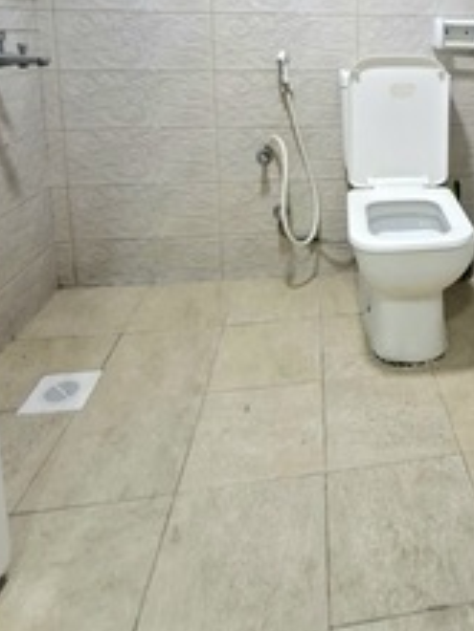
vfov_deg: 59.6
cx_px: 404
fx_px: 493
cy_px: 116
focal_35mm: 27
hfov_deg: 47.4
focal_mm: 1.74
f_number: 2.2
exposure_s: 1/30
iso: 200
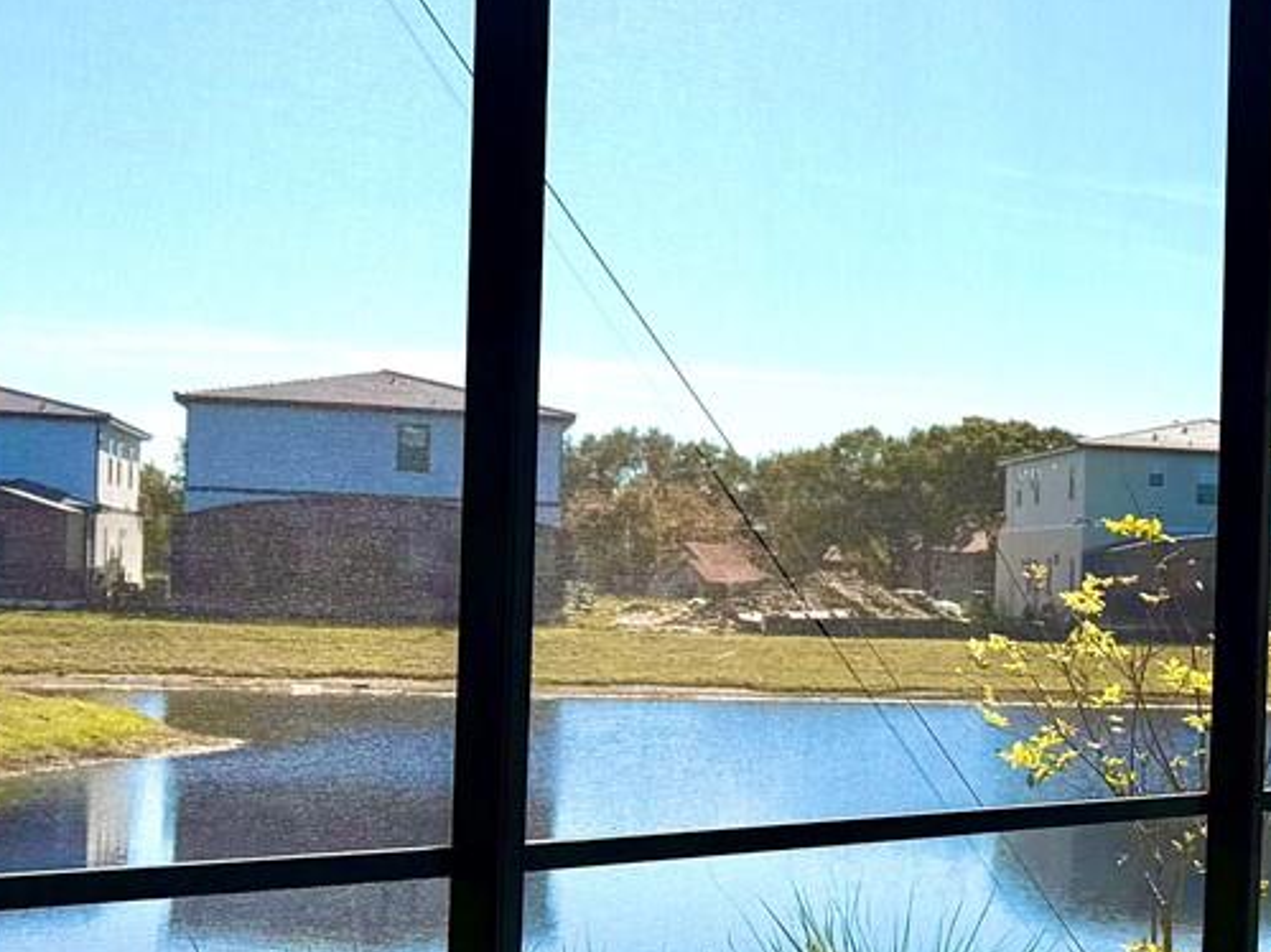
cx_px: 1635
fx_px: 2827
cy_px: 616
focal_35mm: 77
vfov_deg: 19.1
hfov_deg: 22.7
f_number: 1.78
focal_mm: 6.76
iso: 80
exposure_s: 1/4673
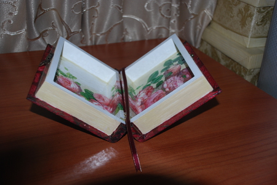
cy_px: 92
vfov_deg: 29.0
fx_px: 358
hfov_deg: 42.3
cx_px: 138
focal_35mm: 46
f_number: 4.2
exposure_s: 1/60
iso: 200
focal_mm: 31
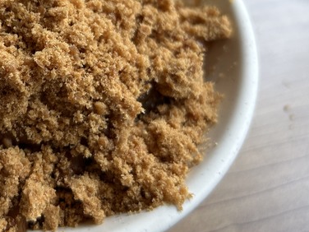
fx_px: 482
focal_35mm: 54
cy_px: 29
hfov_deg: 34.2
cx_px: 50
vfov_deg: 26.3
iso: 40
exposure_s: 1/234
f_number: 1.5
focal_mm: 5.7
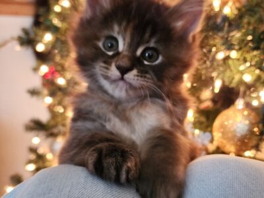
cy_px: 99
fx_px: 175
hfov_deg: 73.9
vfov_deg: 58.9
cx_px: 132
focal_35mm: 23
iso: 500
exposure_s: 1/24
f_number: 1.8
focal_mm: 6.4
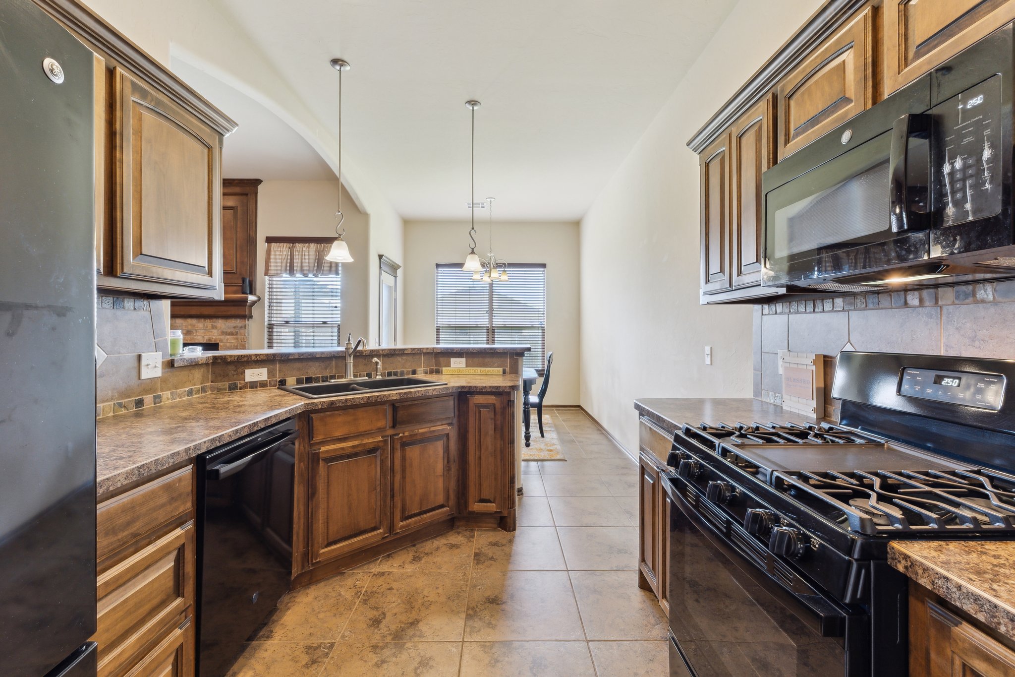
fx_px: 423
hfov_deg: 100.4
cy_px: 338
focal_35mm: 15
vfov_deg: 77.3
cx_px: 508
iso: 400
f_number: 8
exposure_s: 1/15
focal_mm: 10
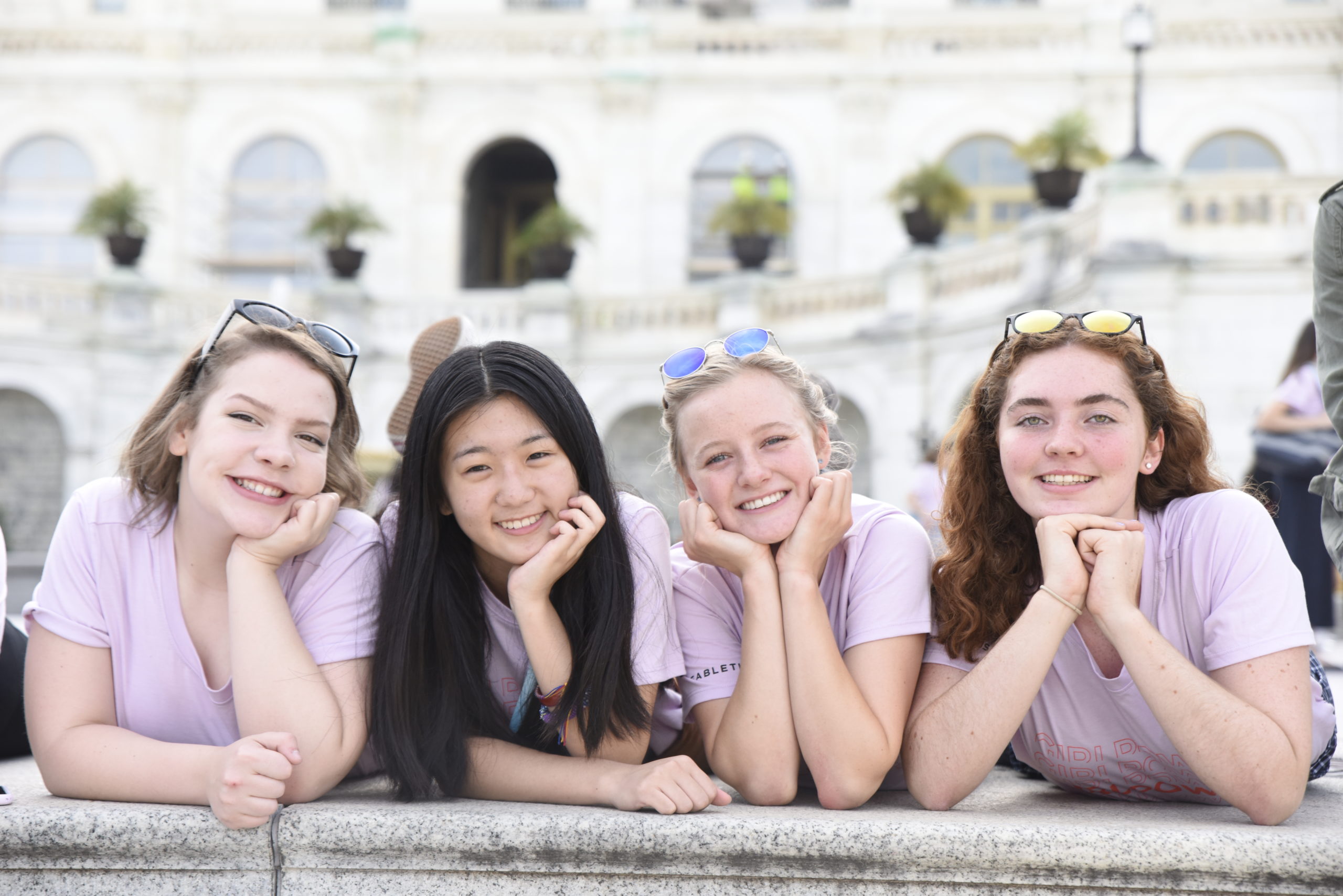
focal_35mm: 70
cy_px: 448
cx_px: 672
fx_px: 2612
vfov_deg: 19.5
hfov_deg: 28.8
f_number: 3.5
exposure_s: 1/1250
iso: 800
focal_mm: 70
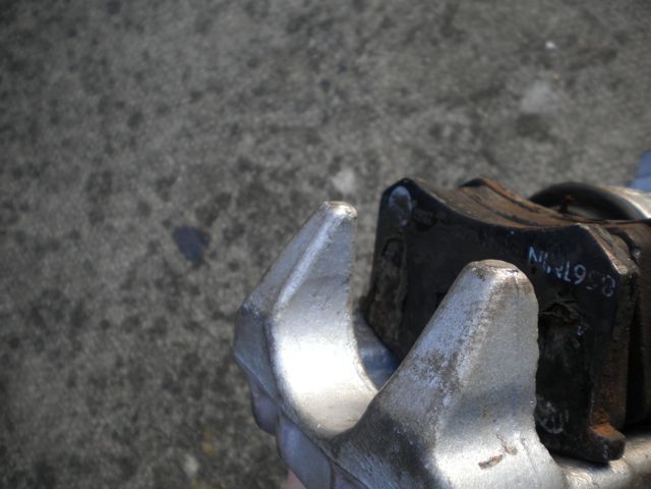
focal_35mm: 35
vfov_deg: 40.7
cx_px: 326
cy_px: 244
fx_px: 658
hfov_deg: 52.6
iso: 80
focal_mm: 6.3
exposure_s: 1/70
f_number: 3.1
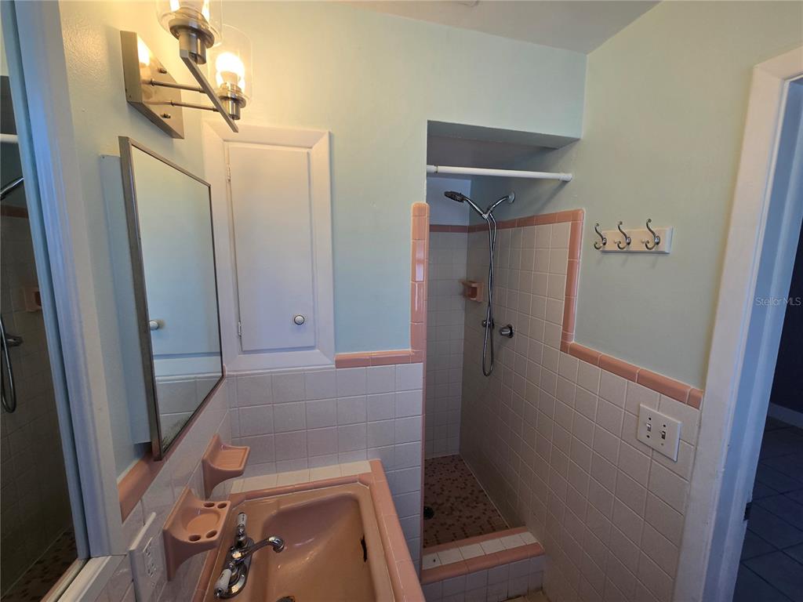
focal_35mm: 13
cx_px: 402
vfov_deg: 89.9
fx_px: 302
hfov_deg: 106.2
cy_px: 301
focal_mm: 2.2
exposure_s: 1/127
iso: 50
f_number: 2.2
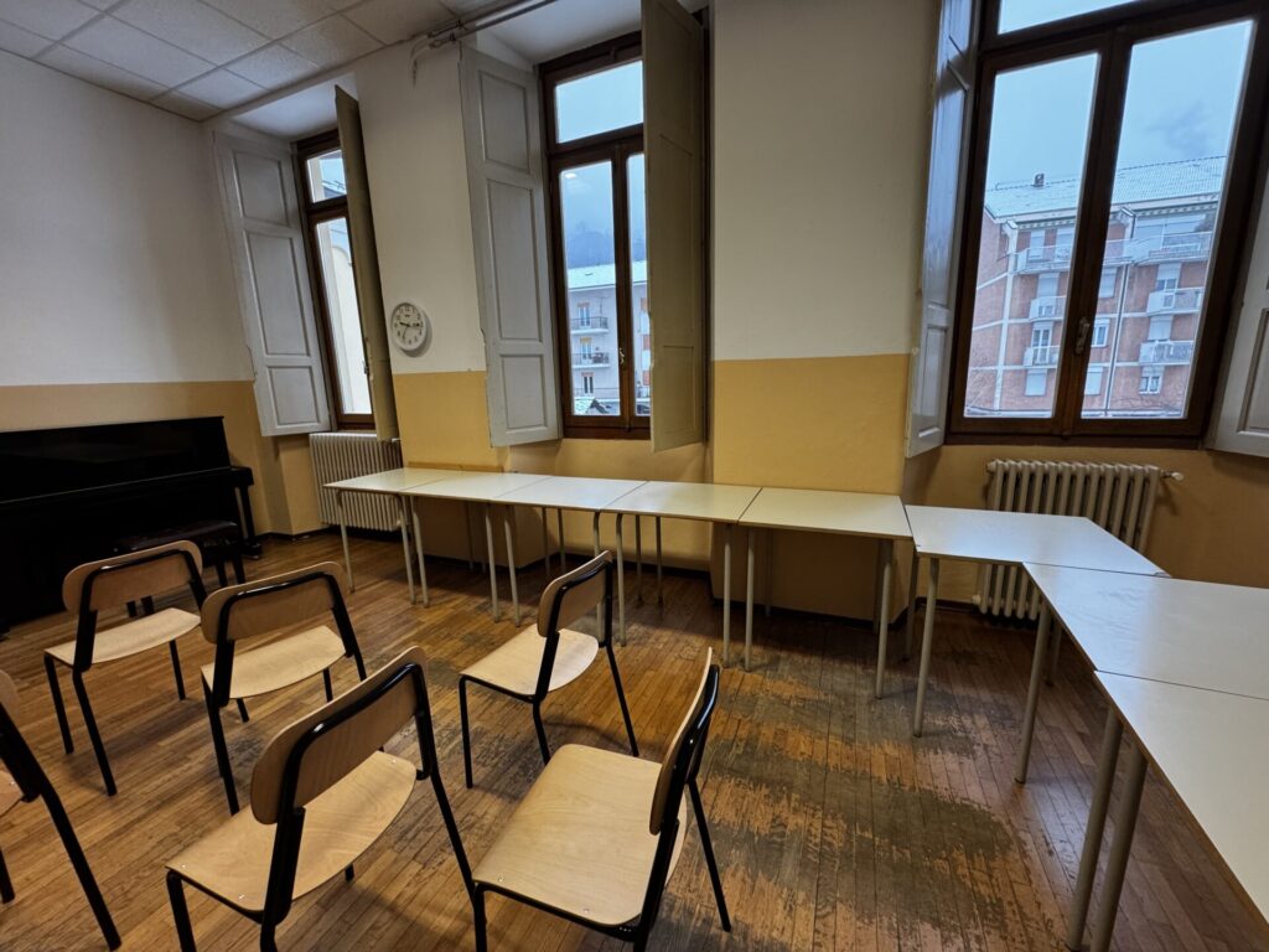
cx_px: 634
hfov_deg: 102.1
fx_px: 513
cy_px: 476
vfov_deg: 85.7
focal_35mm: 14
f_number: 2.2
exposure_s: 1/120
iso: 250
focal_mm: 2.22
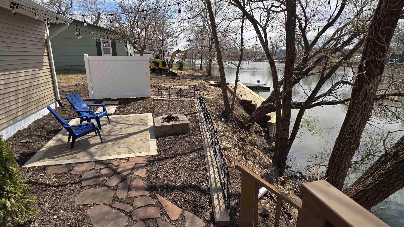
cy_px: 112
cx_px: 196
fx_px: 279
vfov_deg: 44.4
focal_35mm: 26
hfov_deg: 71.9
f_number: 1.7
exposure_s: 1/694
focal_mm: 6.3
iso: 12
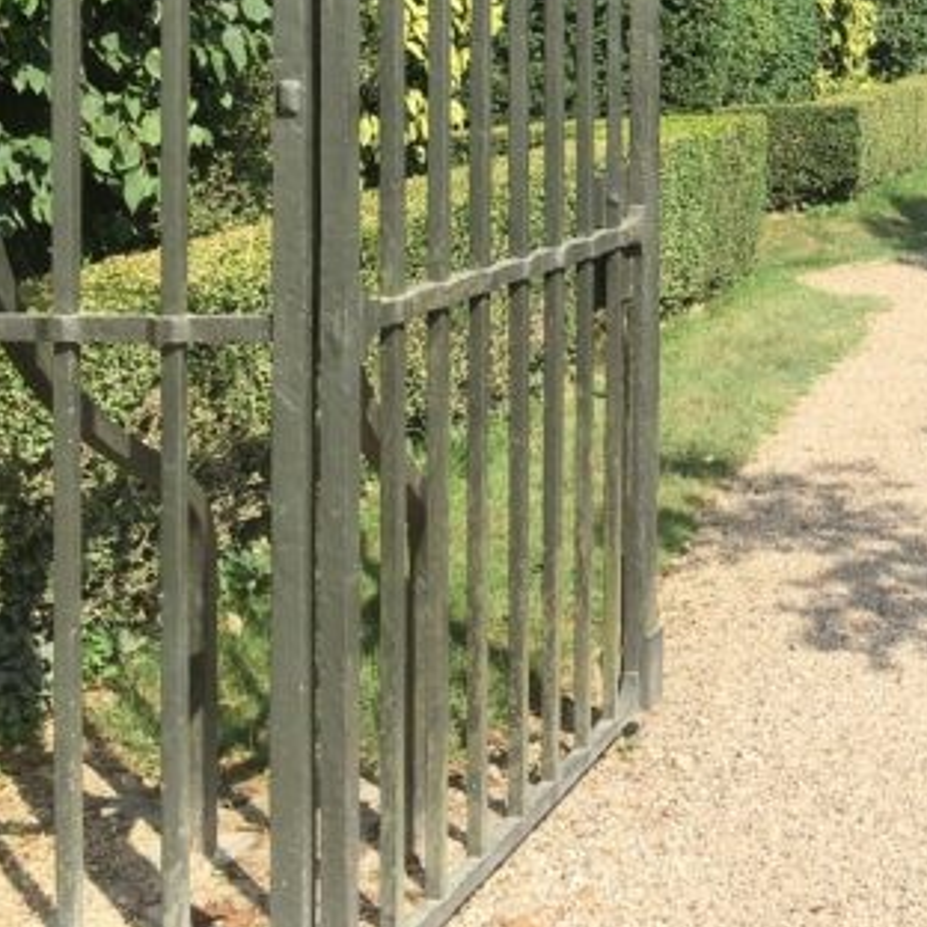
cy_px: 95
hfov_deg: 25.2
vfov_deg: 26.4
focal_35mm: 63
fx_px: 1909
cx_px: 1043
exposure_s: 1/1040
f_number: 2.2
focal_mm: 4.15
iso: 25
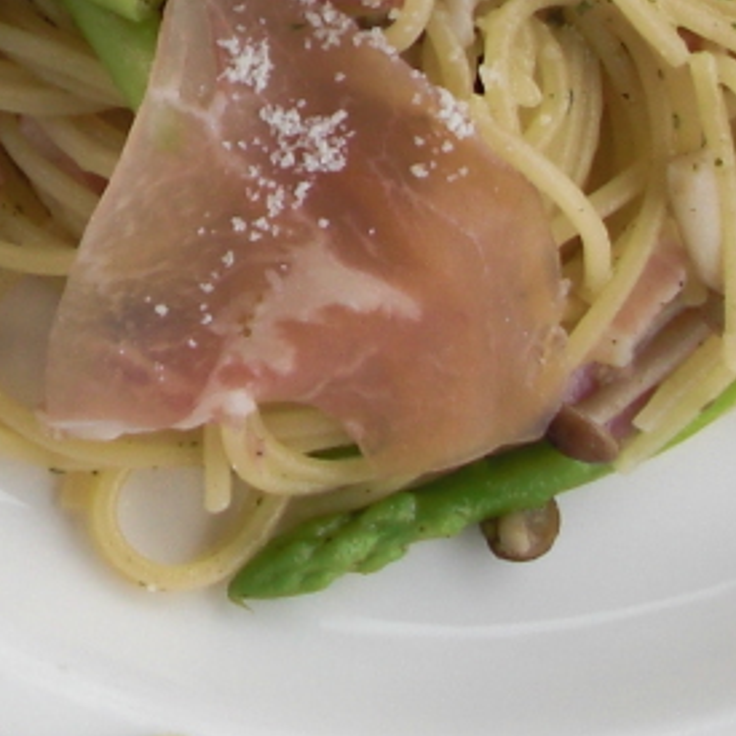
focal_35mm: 185
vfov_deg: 9.3
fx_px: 4450
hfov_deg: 9.3
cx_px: -222
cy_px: -284
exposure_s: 1/320
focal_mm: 6.3
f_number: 2.8
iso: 50
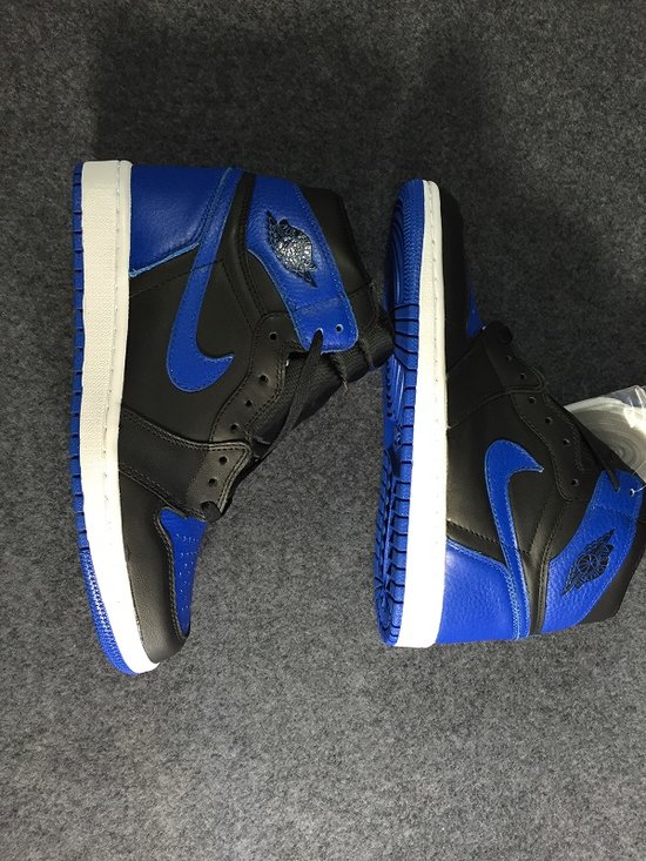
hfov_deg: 48.2
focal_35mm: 29
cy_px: 430
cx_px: 323
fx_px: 721
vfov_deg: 61.7
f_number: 2.2
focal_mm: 4.15
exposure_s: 1/33
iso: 64
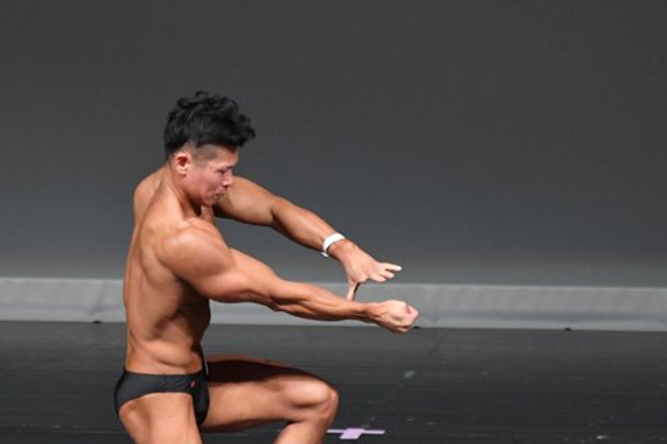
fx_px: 11038
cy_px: 317
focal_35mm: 596
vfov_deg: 2.3
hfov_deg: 3.5
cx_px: 230
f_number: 5.6
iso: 4000
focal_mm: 250
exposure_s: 1/400
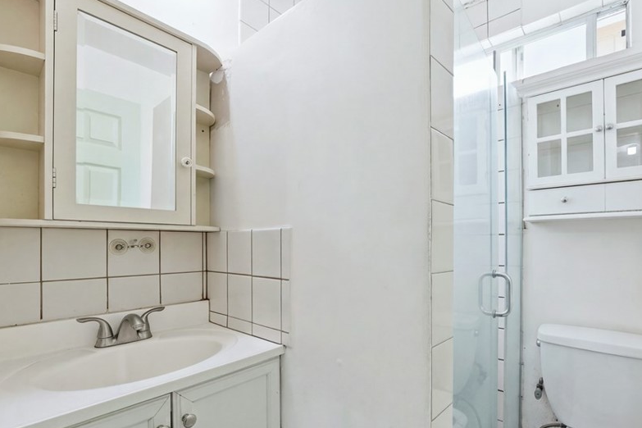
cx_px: 351
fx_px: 303
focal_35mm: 17
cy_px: 237
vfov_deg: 70.2
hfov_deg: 93.0
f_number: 4.5
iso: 1000
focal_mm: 13
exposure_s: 1/100
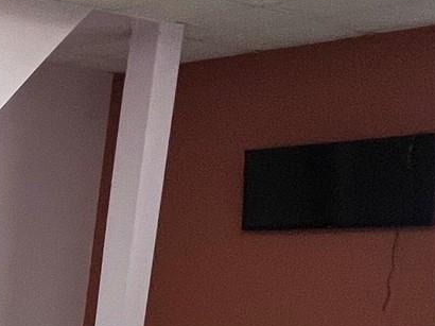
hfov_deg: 16.3
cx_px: -552
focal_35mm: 65
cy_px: 375
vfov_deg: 21.2
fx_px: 816
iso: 125
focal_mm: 1.57
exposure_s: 1/120
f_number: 1.8
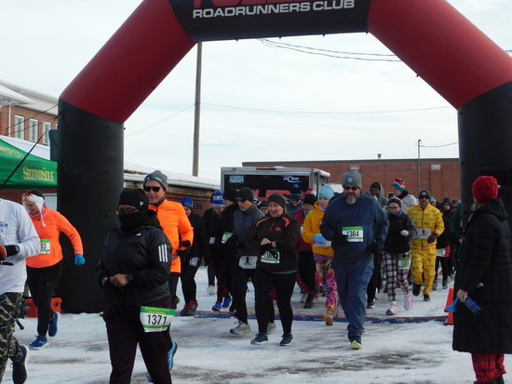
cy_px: 192
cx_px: 256
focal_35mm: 71
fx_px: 1051
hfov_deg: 27.4
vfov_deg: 20.7
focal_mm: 12.6
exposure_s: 1/640
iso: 125
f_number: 4.3
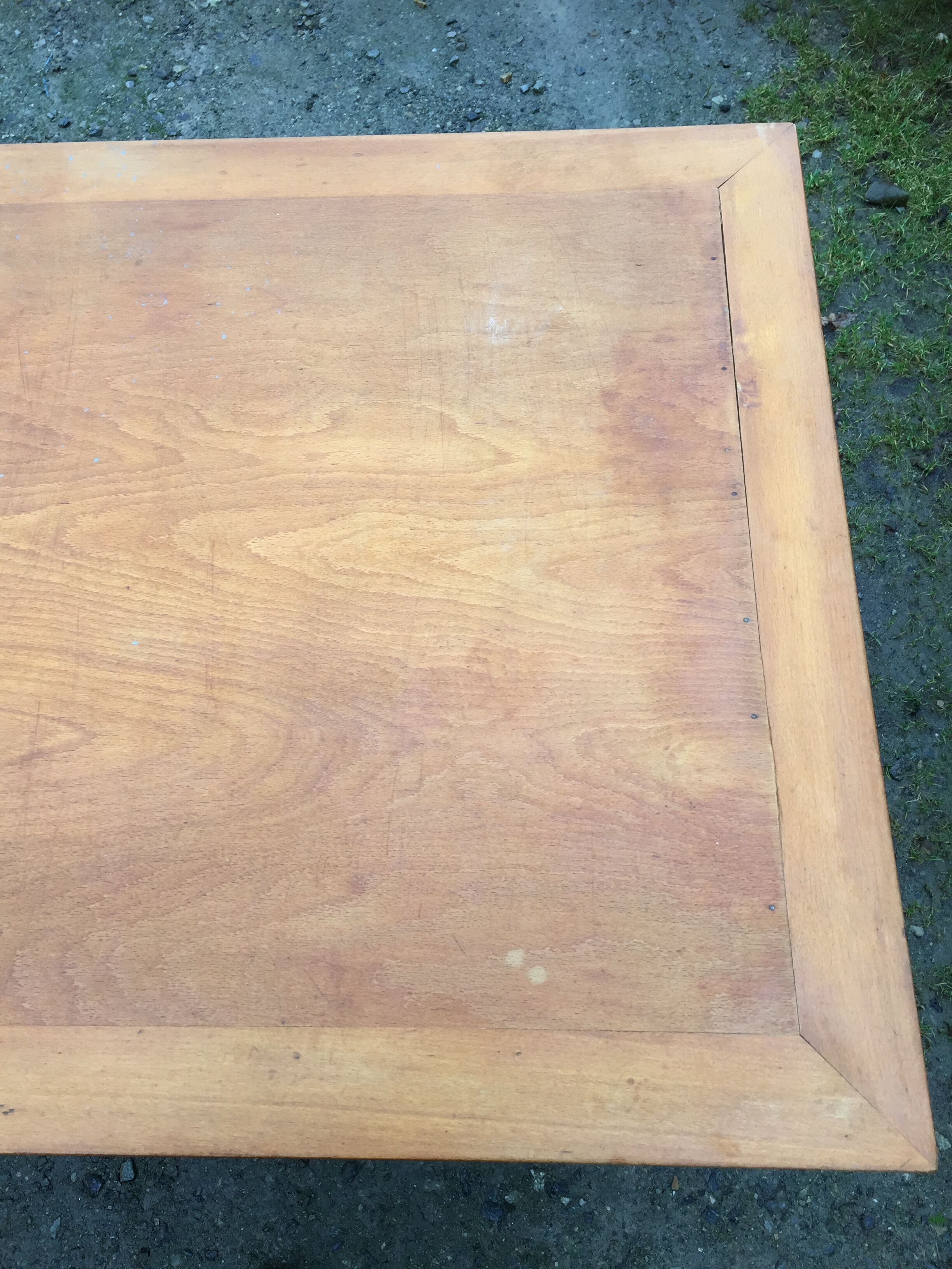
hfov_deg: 48.2
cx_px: 476
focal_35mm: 29
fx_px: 1063
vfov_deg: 61.7
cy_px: 634
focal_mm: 4.15
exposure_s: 1/100
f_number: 2.2
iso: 50
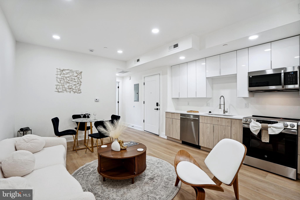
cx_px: 150
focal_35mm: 16
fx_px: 133
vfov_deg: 73.7
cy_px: 100
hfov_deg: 96.7
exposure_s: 1/30
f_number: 8
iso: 800
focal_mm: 16
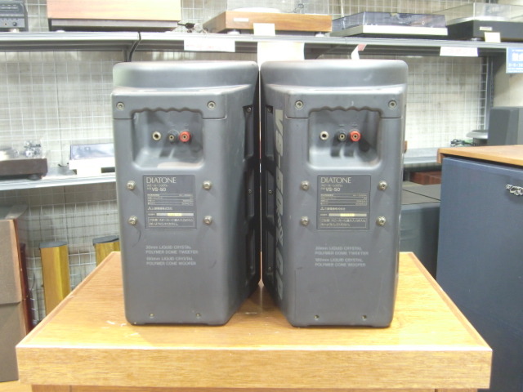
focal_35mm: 39
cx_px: 262
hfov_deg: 47.9
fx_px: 589
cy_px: 196
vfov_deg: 36.8
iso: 200
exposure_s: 1/2
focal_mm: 6.9
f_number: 3
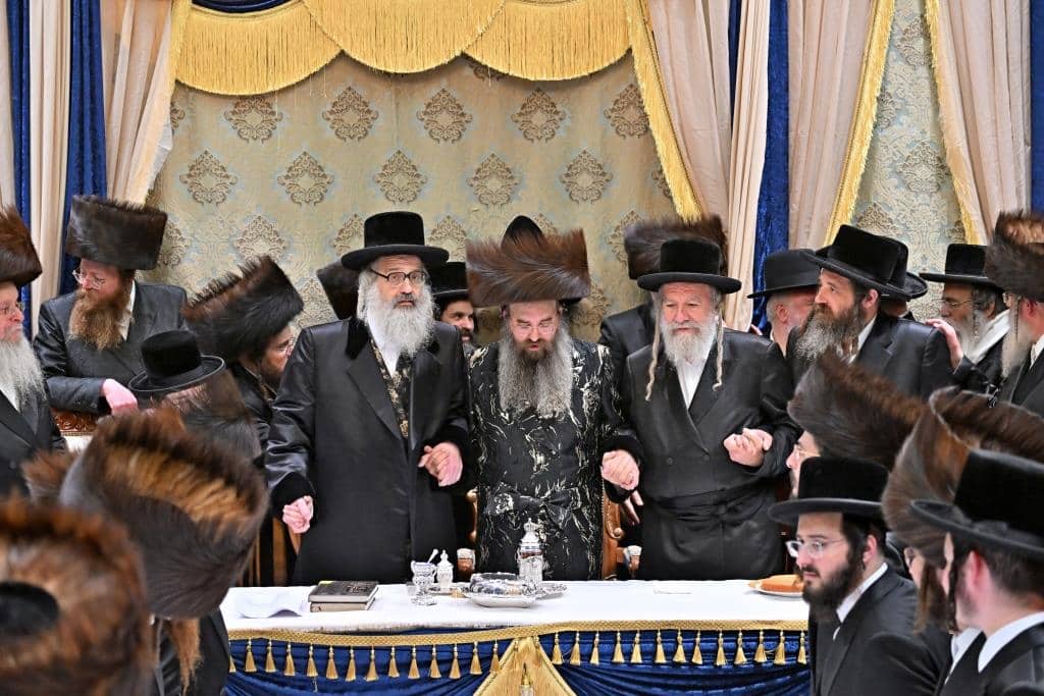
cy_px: 348
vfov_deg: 19.5
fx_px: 2030
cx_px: 522
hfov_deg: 28.8
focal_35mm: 70
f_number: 4
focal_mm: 70
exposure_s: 1/200
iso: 1600
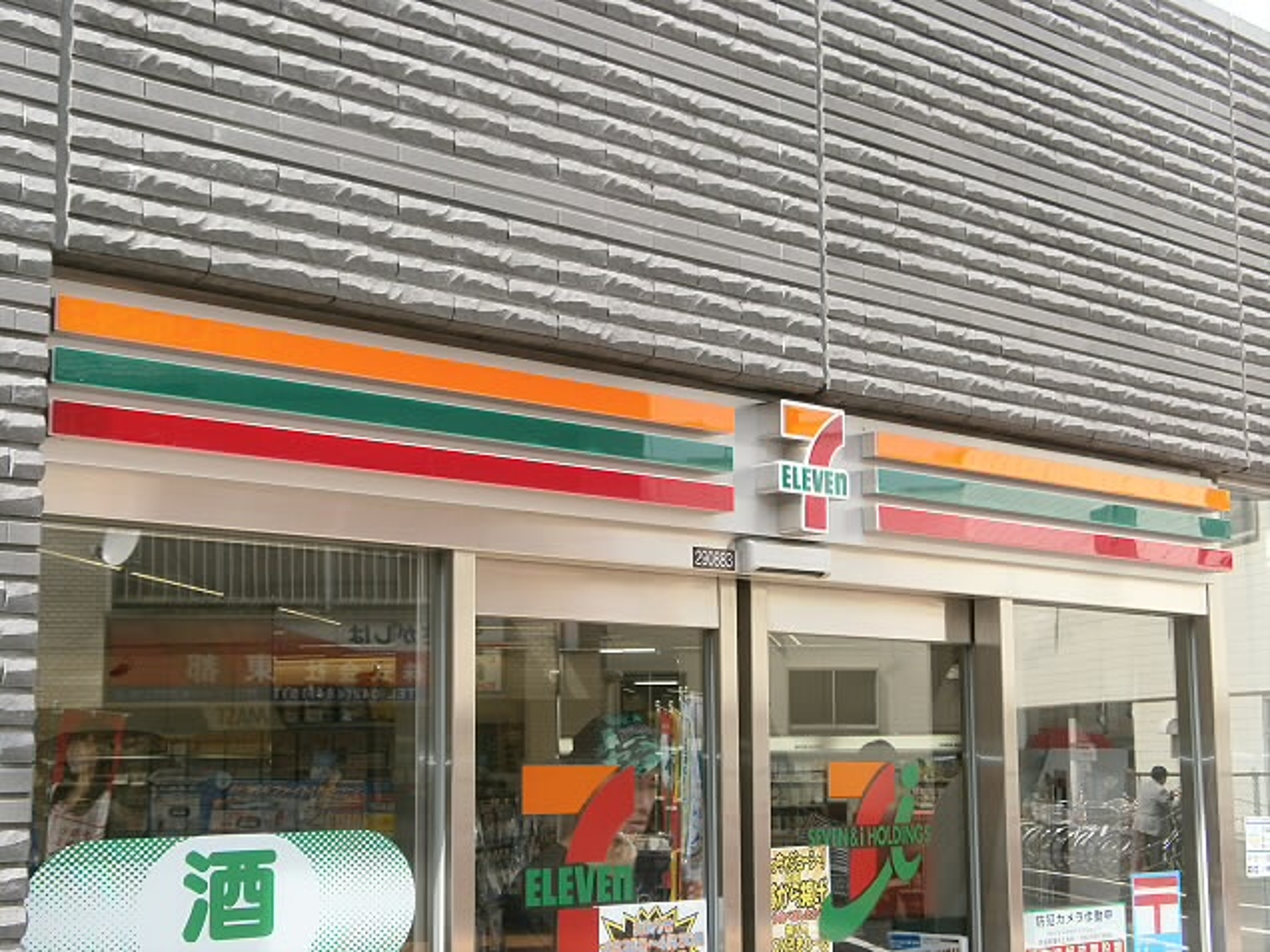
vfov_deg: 27.5
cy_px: 476
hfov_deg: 36.2
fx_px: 1944
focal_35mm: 53
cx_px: 635
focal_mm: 9.4
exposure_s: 1/250
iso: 100
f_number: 4.1
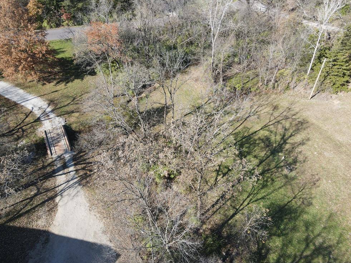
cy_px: 135
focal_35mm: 25
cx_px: 177
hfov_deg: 69.4
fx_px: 253
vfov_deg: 54.9
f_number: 2.8
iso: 100
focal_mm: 4.5
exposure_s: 1/240
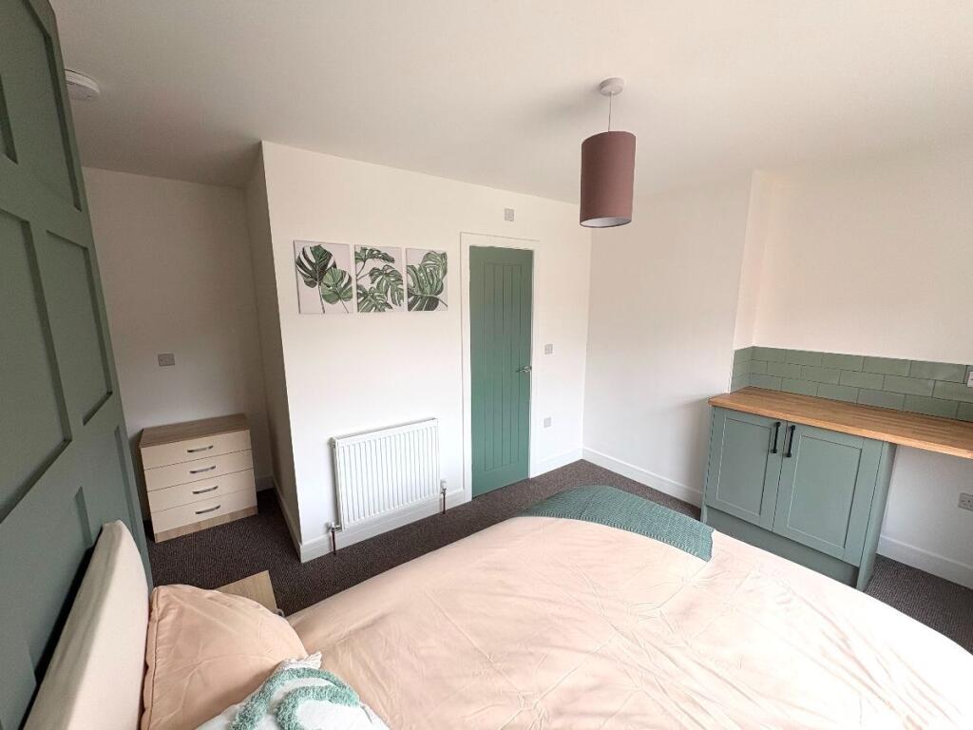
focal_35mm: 14
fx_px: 394
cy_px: 365
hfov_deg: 102.1
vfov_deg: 85.7
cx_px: 486
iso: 50
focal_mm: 2.22
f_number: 2.2
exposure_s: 1/99
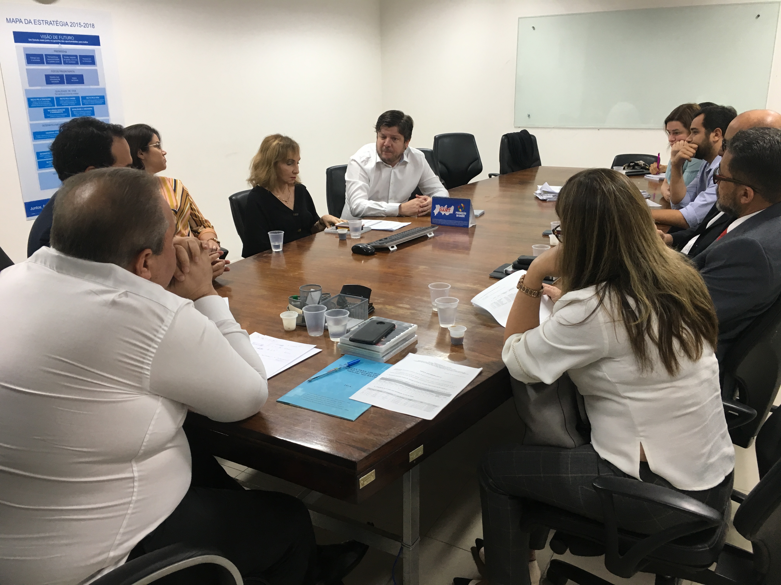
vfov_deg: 48.2
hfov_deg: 61.7
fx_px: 654
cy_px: 292
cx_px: 390
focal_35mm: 29
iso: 80
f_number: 2.2
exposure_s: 1/30
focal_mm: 4.15
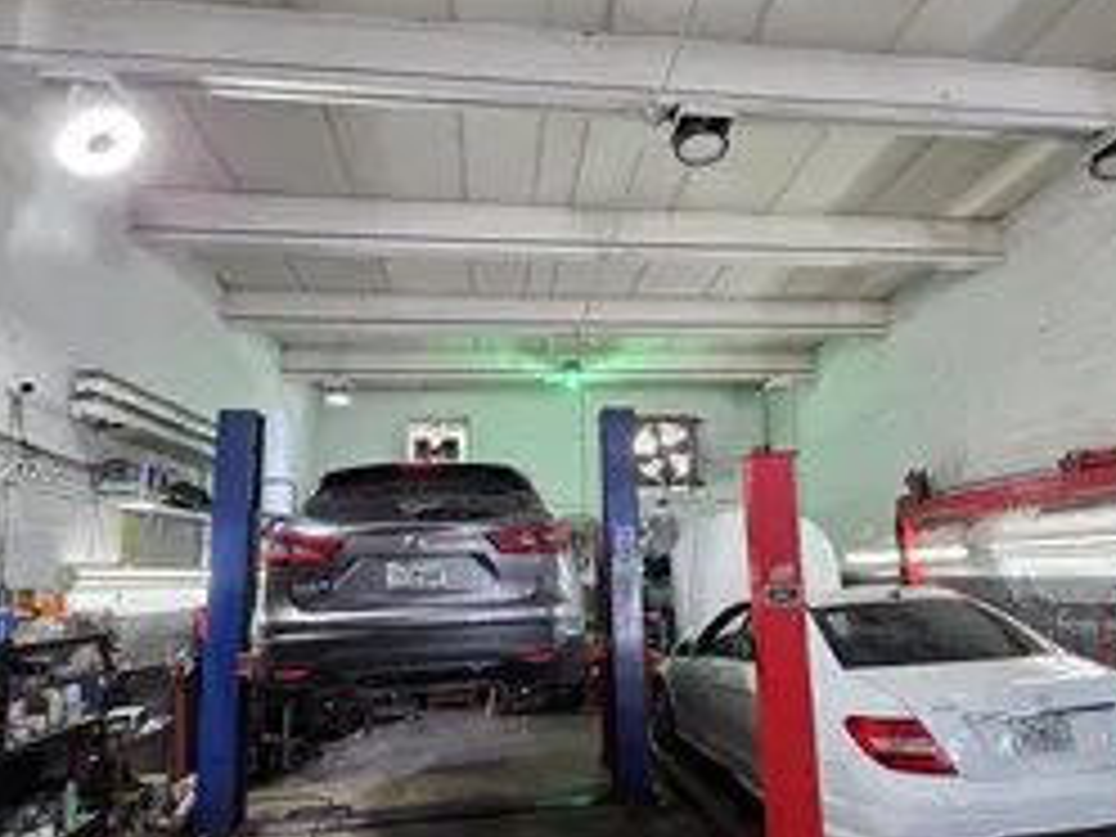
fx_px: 677
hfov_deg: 78.8
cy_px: 472
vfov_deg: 63.2
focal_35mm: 21
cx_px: 608
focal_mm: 2.2
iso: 160
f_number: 2.2
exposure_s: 1/60
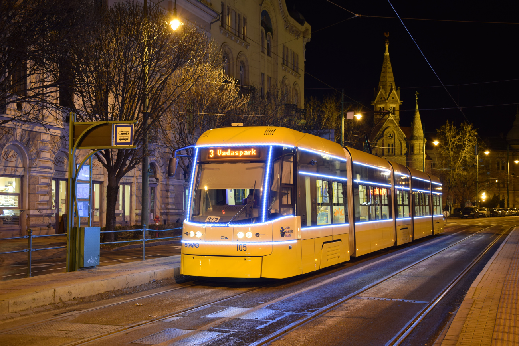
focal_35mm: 48
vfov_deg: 28.1
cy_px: 173
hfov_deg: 41.1
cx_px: 260
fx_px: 692
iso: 200
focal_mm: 32
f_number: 6.3
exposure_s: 1/1.3
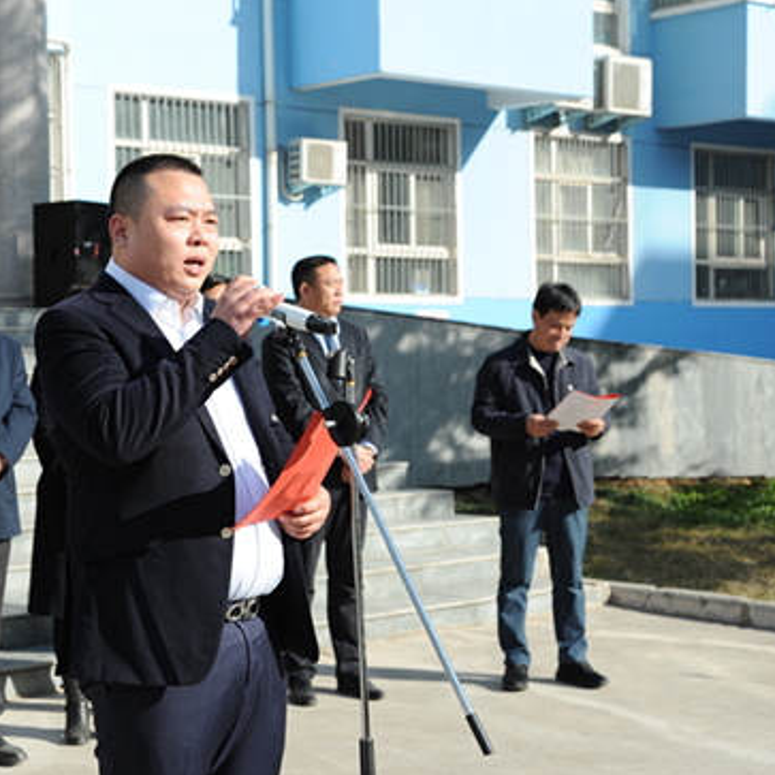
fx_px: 1849
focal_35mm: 73
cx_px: 192
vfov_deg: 23.7
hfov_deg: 23.4
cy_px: 355
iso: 200
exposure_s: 1/500
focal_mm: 52
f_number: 7.1
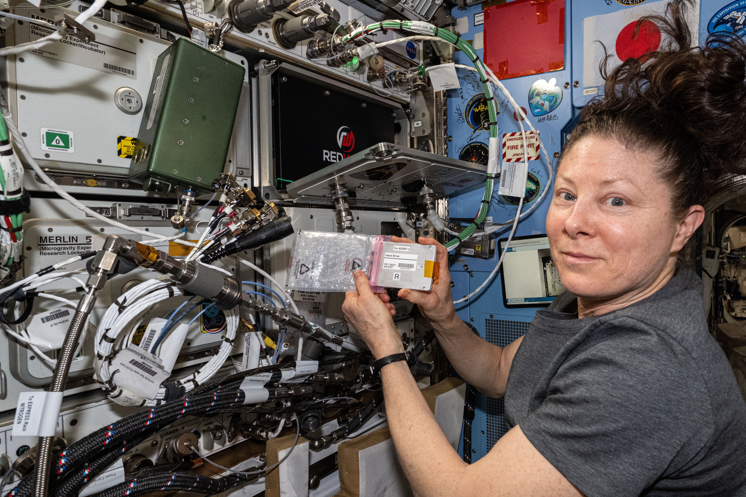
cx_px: 445
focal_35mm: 24
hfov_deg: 73.0
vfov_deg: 53.1
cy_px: 245
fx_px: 497
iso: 4000
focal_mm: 20
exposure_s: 1/60
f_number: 10
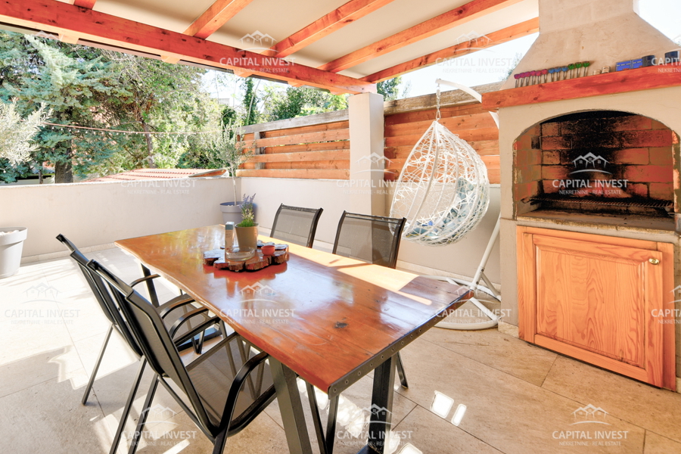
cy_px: 168
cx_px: 293
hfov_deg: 96.1
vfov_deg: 72.4
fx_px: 303
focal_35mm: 16
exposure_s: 1/160
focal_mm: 12
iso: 100
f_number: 6.3
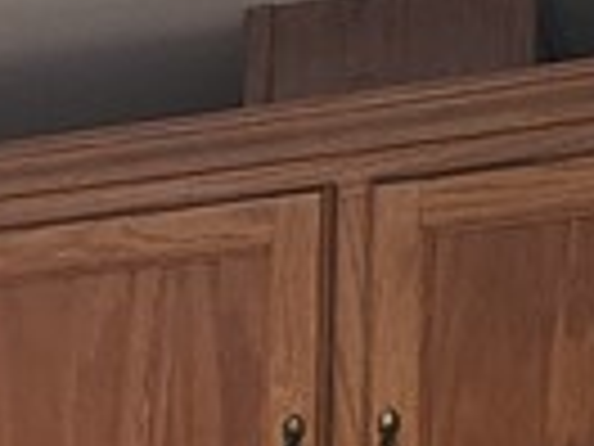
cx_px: -842
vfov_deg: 7.7
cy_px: 1108
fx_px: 3072
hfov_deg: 9.7
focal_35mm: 179
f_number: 1.8
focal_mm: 6.4
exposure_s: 1/60
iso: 32
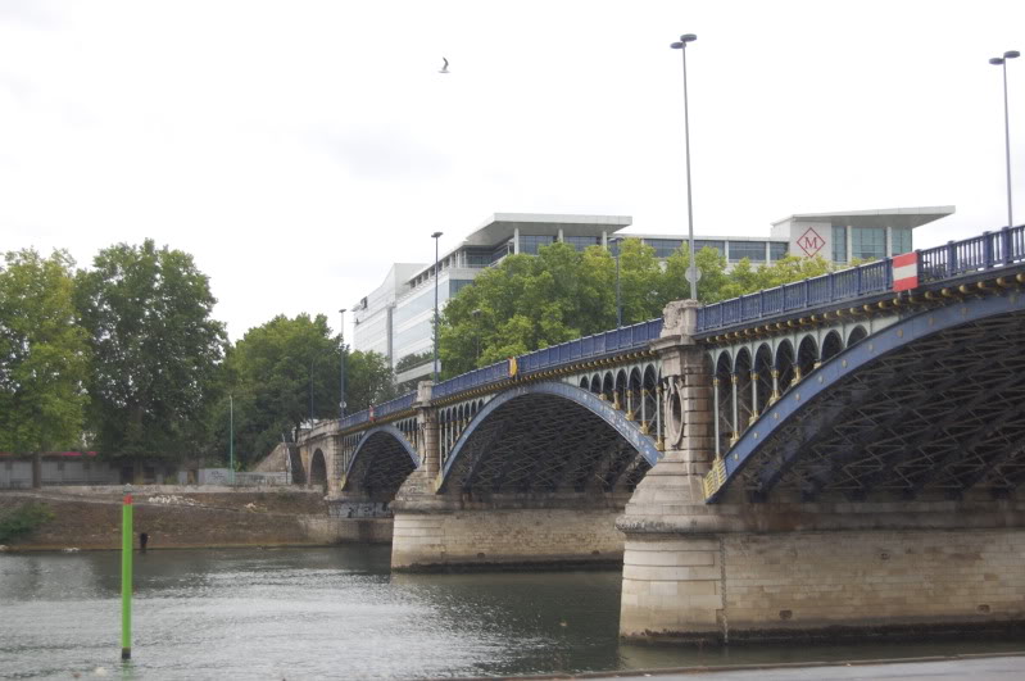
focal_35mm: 60
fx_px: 1707
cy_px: 340
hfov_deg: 33.4
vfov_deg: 22.6
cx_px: 512
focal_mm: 40
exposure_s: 1/500
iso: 400
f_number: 5
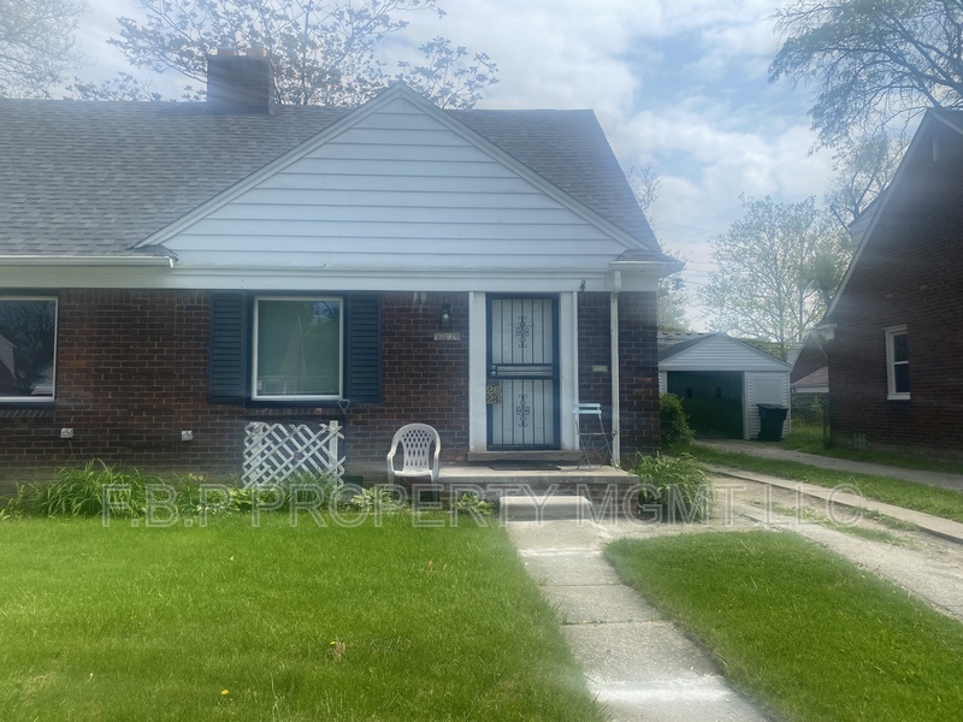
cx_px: 482
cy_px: 361
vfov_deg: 53.1
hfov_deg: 67.3
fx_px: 723
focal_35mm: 26
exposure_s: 1/2410
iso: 32
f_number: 1.8
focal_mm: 4.25
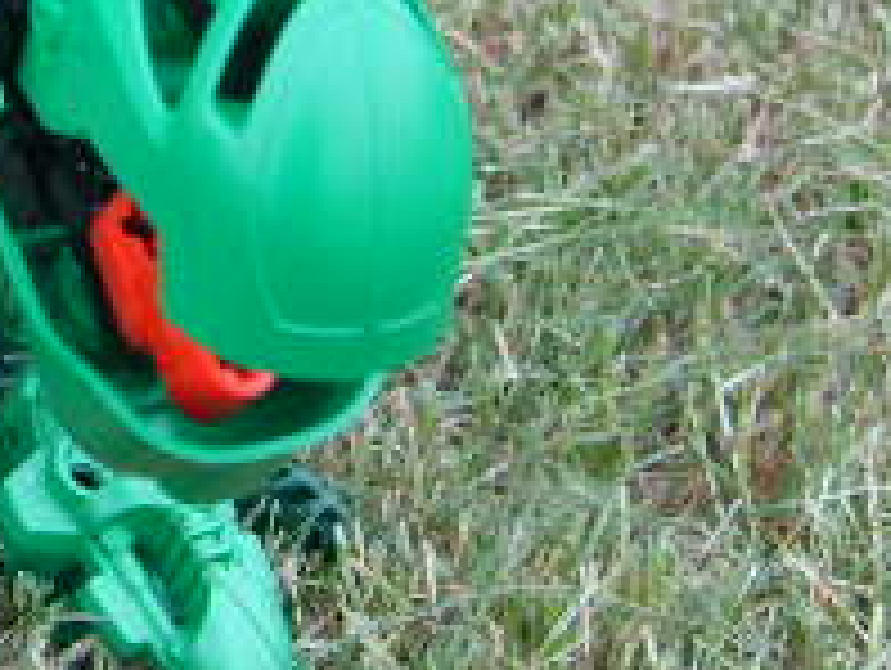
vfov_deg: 12.9
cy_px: -40
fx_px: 2912
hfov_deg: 16.4
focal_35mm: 113
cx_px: -284
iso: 50
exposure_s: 1/250
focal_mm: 5.8
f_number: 2.8
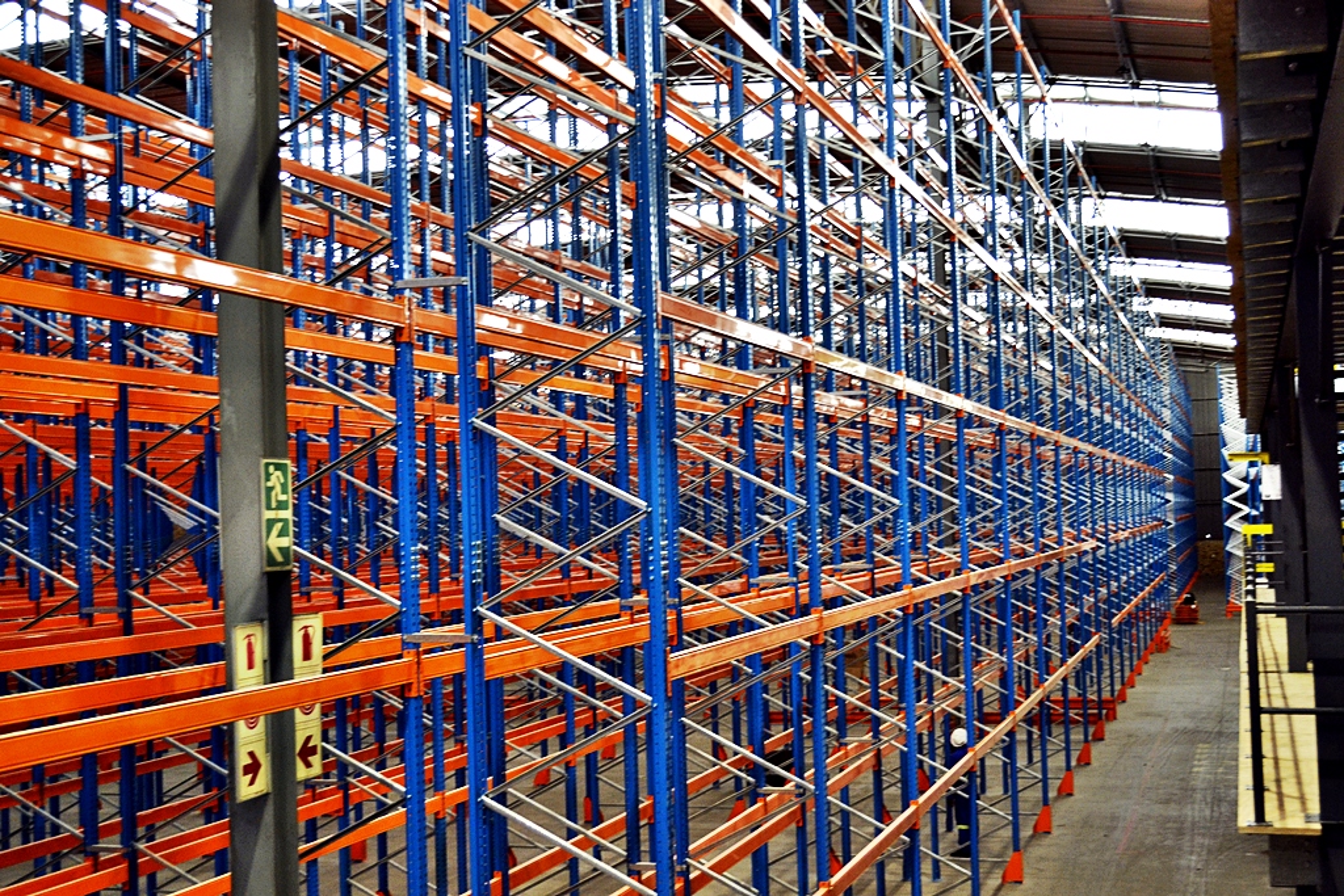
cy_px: 448
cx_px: 672
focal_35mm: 45
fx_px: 1680
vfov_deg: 29.9
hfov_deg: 43.6
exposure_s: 1/30
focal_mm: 30
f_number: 4.5
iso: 800
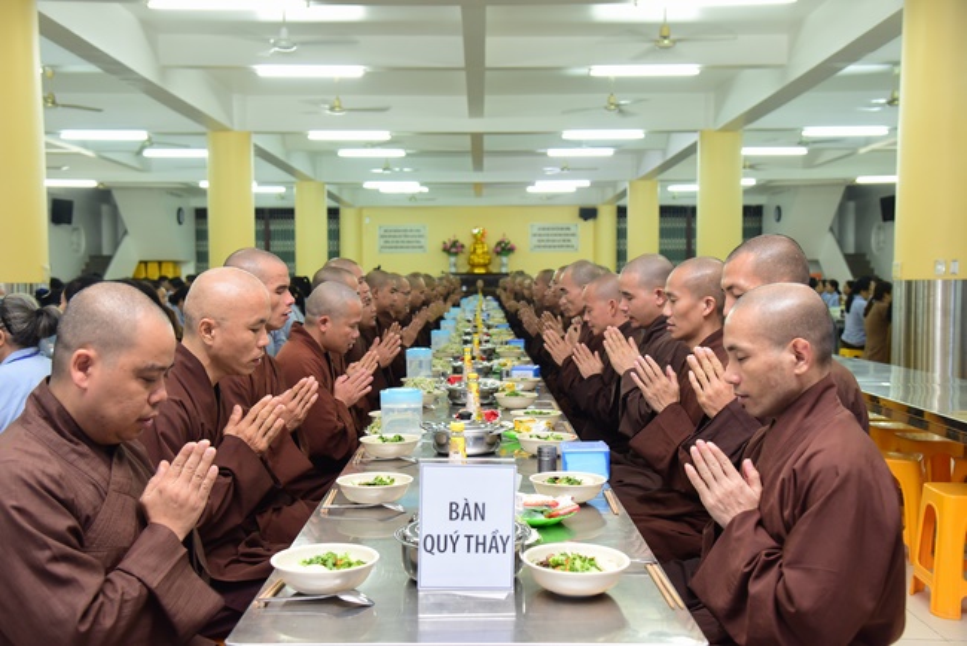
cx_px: 484
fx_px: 1021
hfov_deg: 50.7
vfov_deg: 35.1
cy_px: 323
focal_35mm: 38
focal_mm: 38
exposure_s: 1/40
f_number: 5
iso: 2000
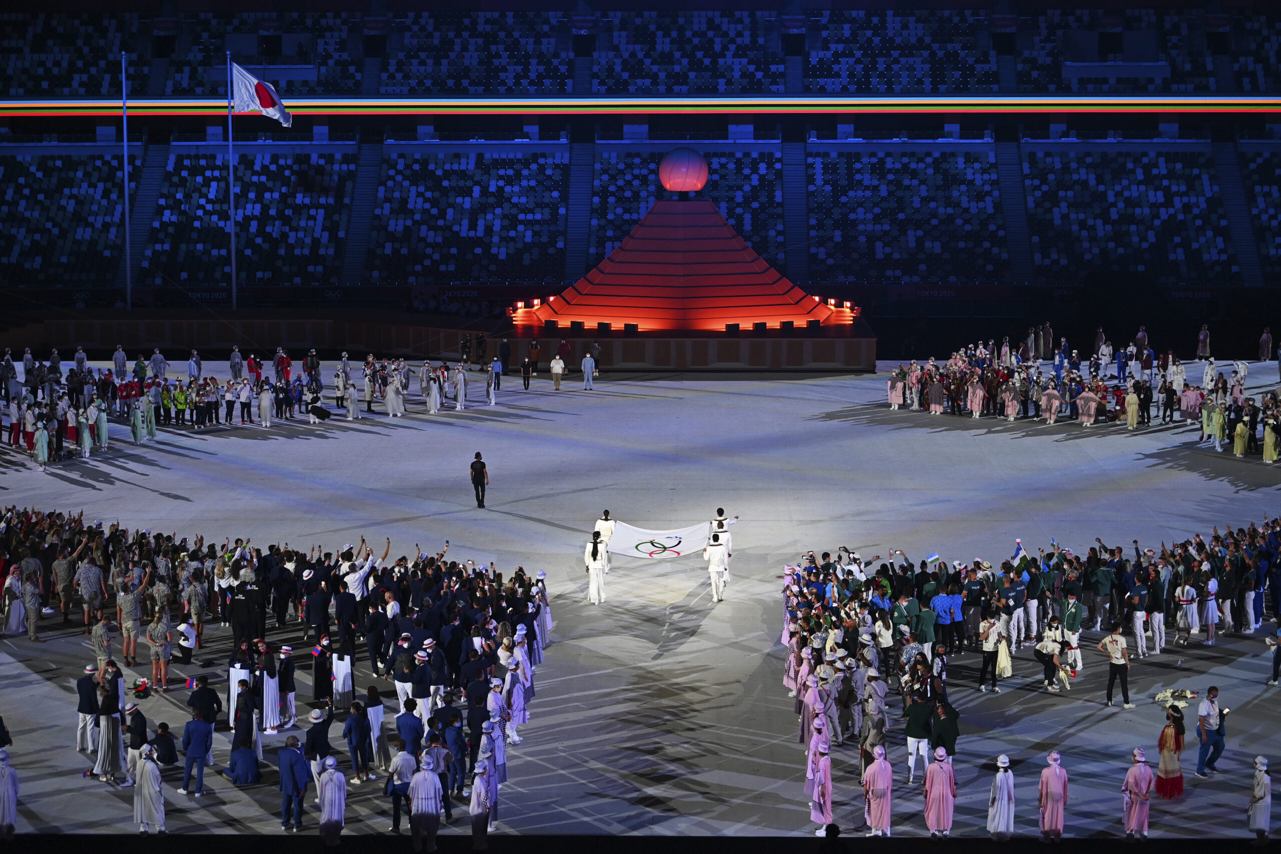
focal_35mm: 70
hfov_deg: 28.8
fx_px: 2491
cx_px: 640
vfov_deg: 19.5
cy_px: 427
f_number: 2.8
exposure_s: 1/400
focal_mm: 70
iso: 2500
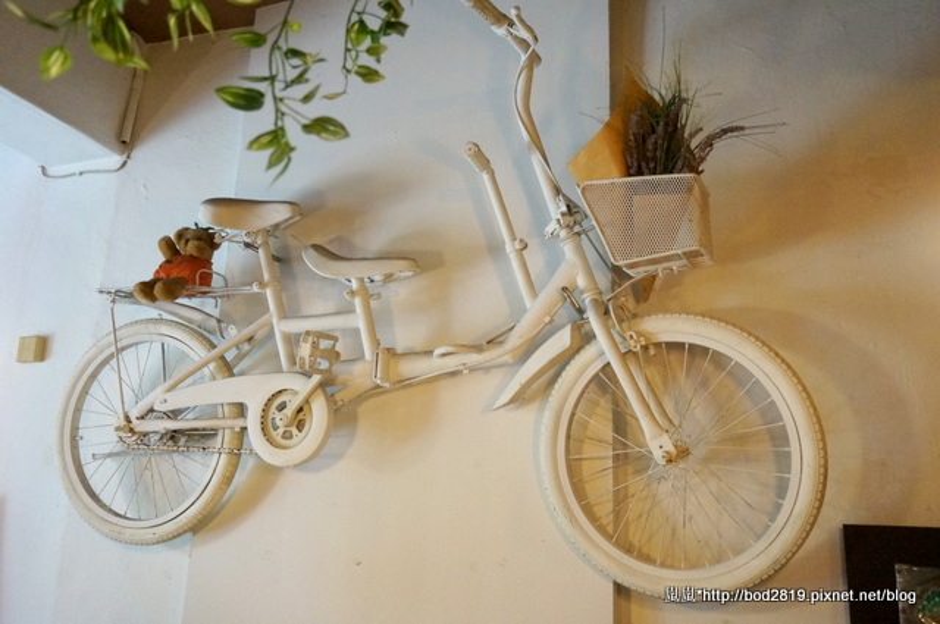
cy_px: 312
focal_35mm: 30
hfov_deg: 62.0
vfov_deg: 43.5
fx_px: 782
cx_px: 470
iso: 3200
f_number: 4
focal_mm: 20
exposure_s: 1/160
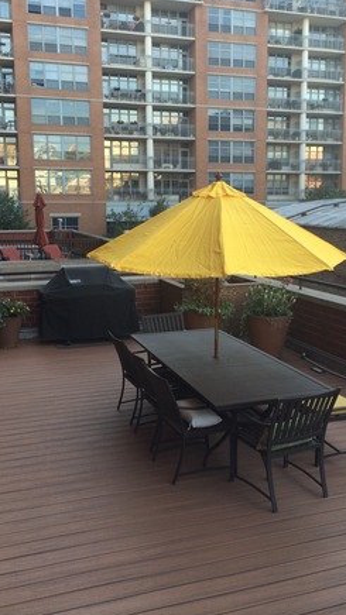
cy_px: 279
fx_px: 588
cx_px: 186
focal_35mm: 36
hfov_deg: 32.8
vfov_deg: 55.2
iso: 32
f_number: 2.2
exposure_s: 1/163
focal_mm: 4.12
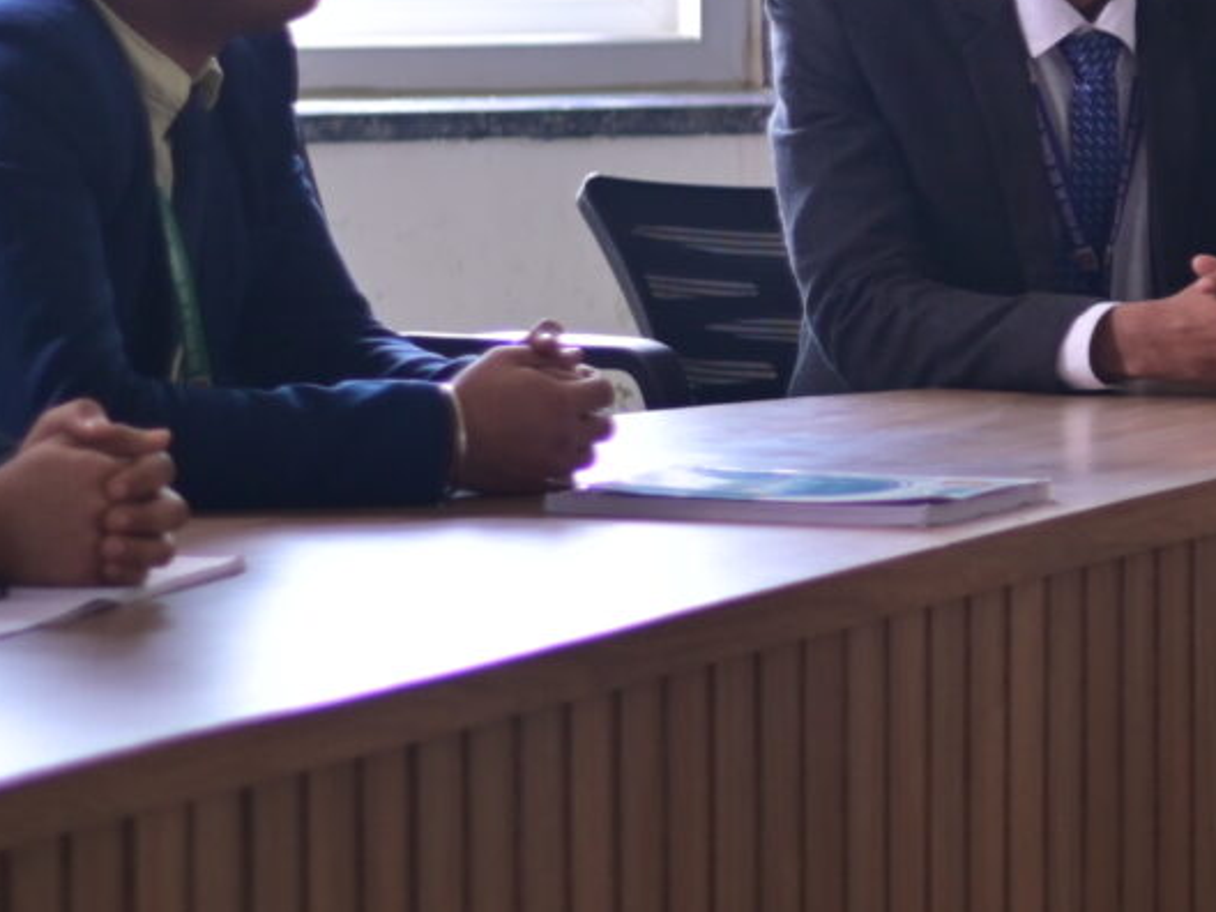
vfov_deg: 6.4
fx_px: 8185
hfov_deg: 8.1
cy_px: 287
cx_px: 2344
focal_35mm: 233
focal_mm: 50
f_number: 2
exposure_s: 1/200
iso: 200
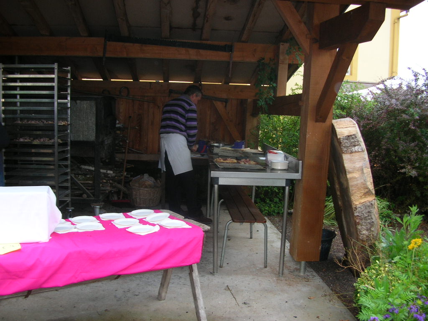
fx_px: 433
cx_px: 214
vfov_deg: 40.7
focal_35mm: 35
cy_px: 160
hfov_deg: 52.6
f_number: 2.8
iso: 50
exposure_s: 1/30
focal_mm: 5.8
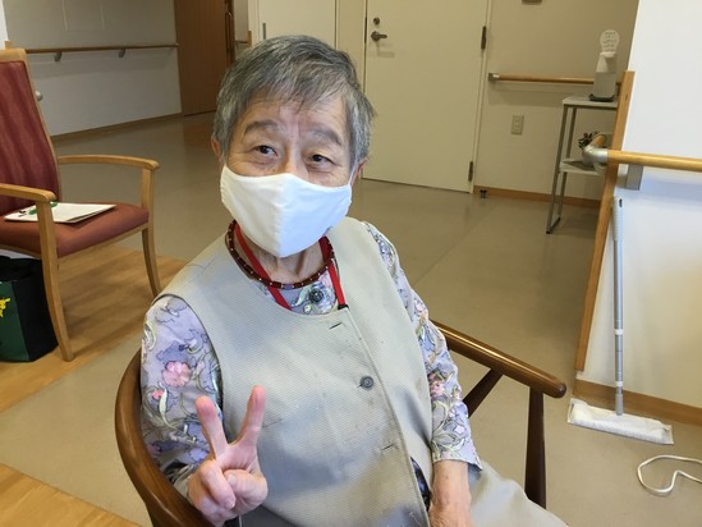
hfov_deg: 58.3
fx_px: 629
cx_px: 351
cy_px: 264
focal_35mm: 31
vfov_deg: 45.5
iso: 25
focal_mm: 3.3
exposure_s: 1/30
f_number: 2.4
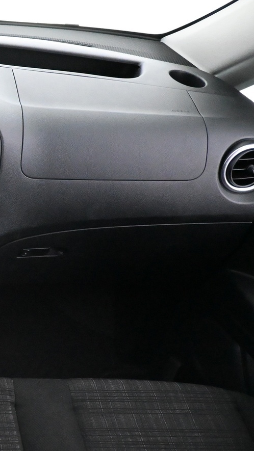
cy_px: 221
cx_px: -138
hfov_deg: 21.4
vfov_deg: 44.6
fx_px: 551
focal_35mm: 46
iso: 9000
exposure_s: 1/60
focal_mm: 16
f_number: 3.5
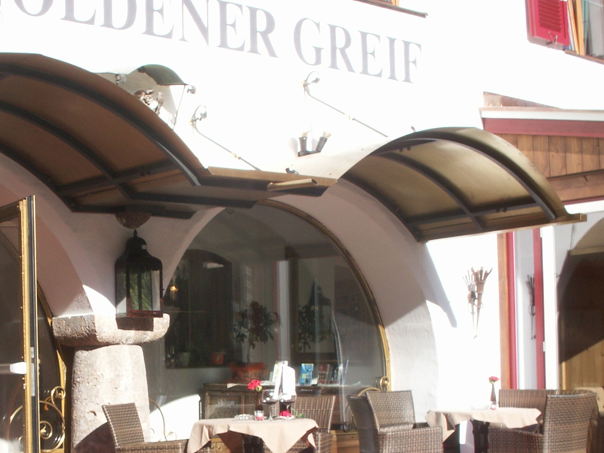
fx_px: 1152
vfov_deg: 21.8
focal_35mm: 66
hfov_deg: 28.9
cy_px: 395
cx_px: 137
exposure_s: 1/125
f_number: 7.1
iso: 50
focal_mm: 7.7
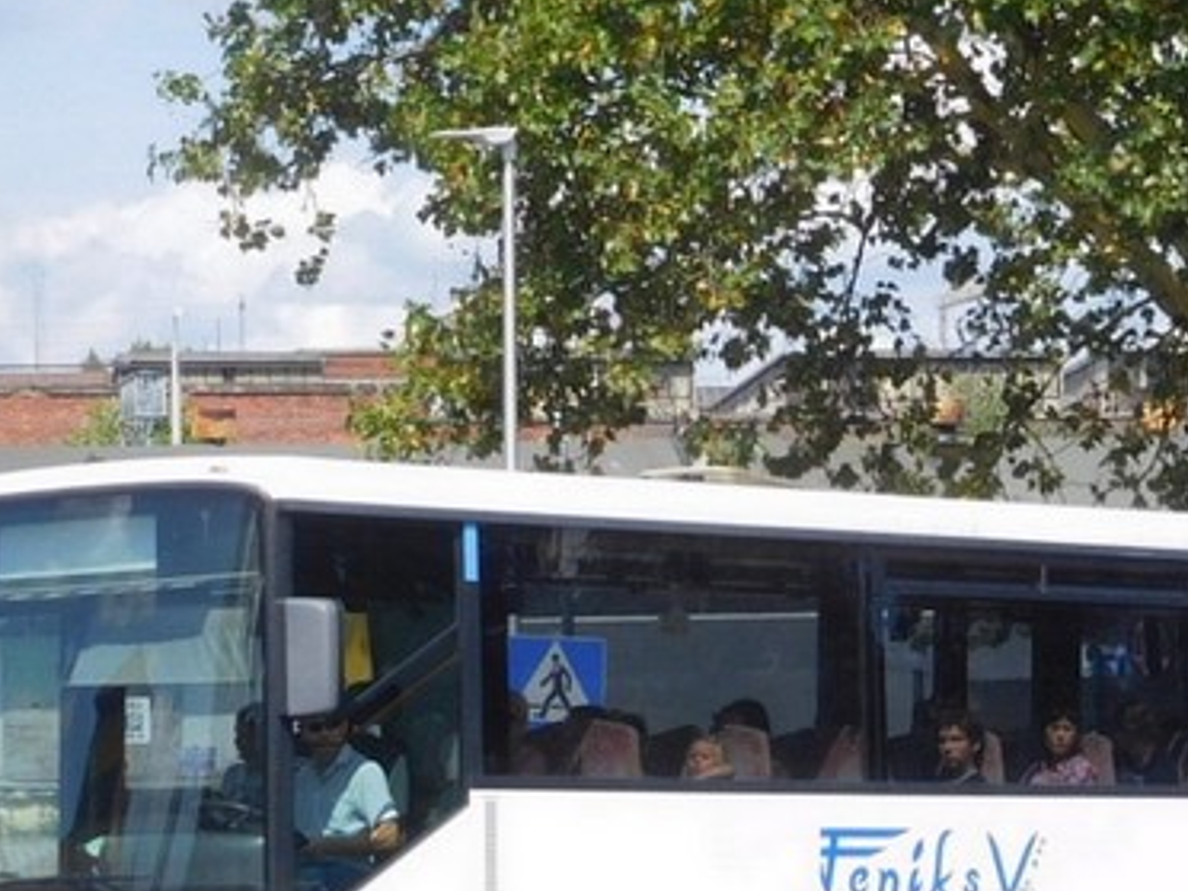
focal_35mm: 150
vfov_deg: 9.9
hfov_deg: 13.1
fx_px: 5148
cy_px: 525
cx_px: 792
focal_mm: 11.1
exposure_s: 1/800
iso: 125
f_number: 4.4
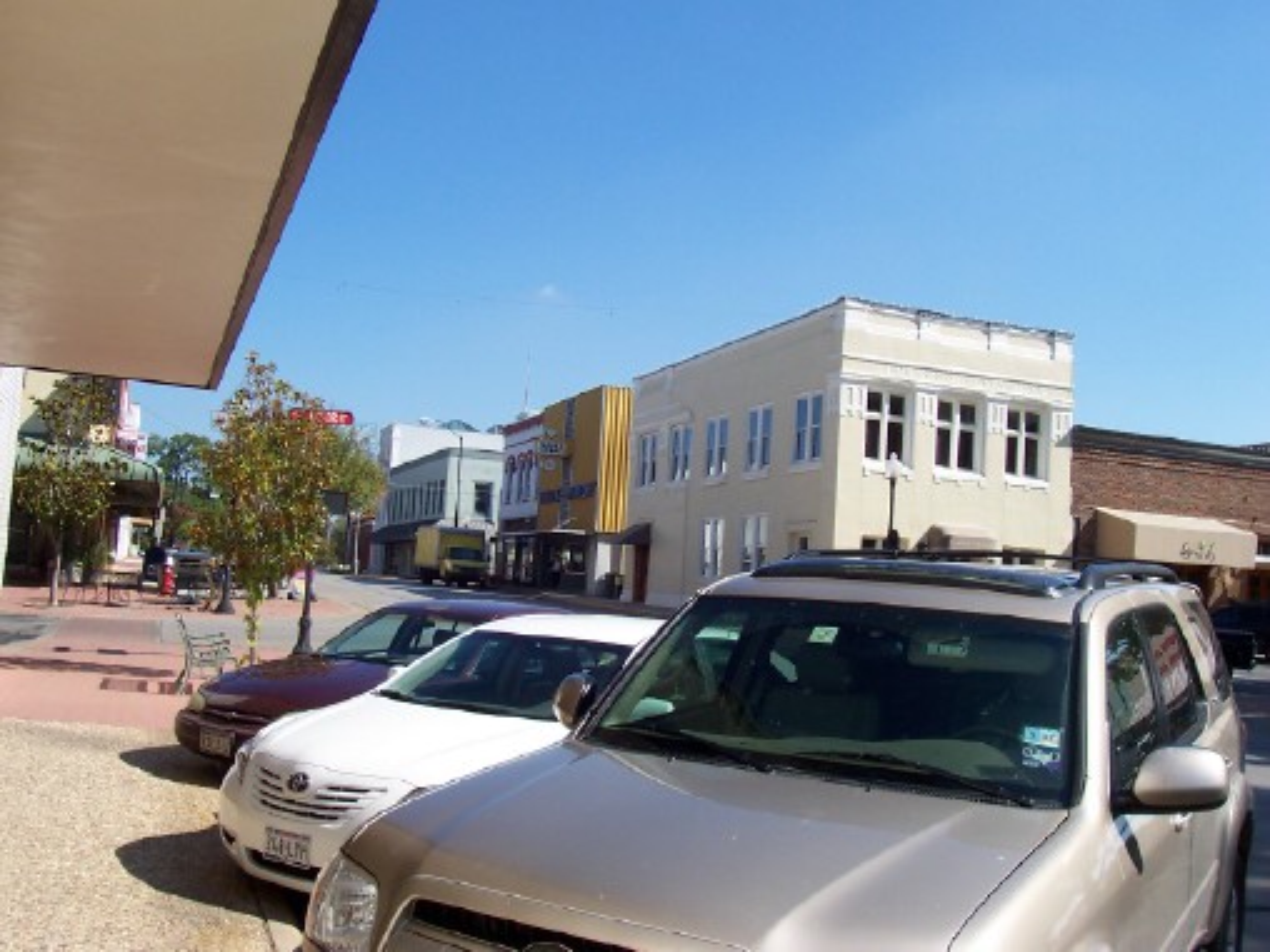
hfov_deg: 50.1
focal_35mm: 37
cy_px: 476
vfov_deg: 38.7
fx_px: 1357
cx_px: 635
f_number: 5.6
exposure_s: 1/500
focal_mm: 5.6
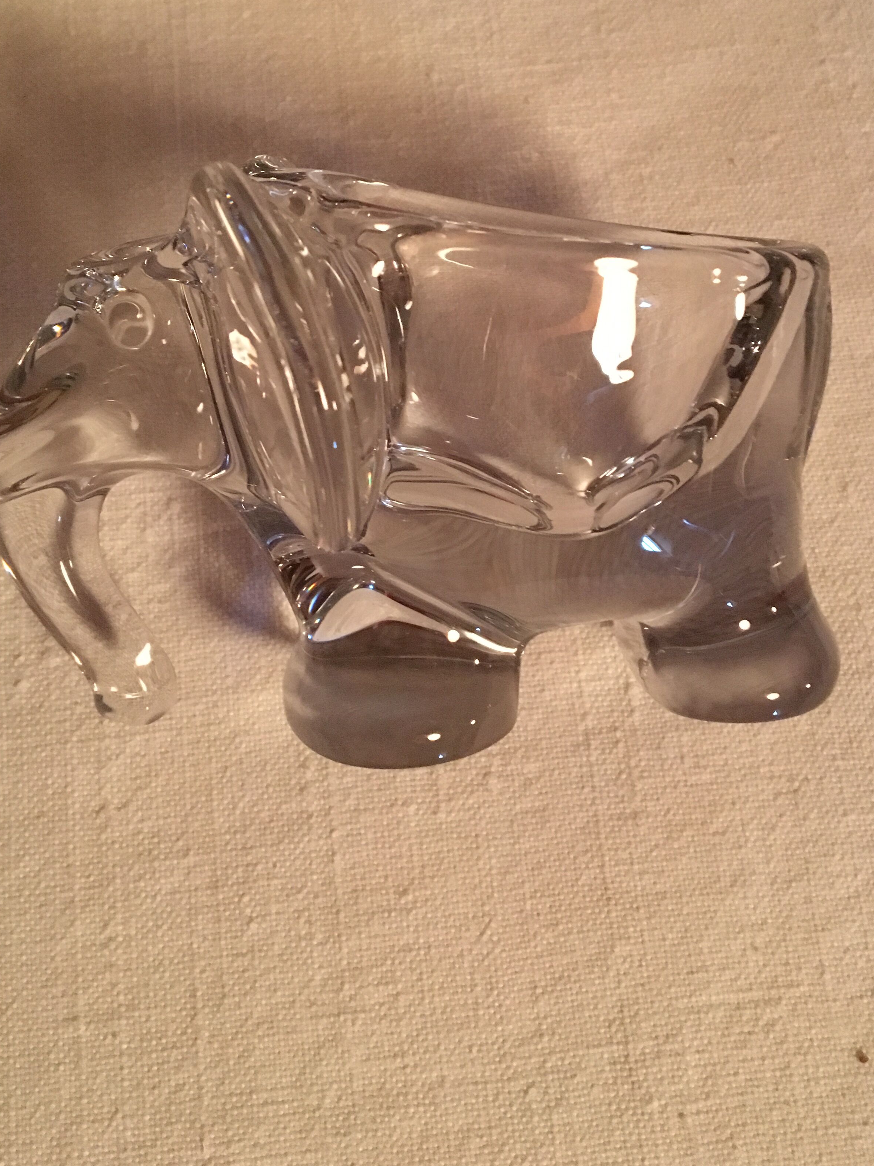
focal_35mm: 37
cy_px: 440
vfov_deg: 49.7
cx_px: 441
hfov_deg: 38.7
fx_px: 1246
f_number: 2.2
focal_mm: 4.15
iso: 320
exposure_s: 1/17
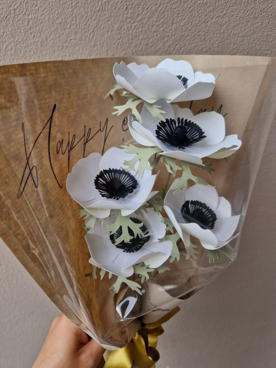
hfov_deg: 58.9
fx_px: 245
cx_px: 138
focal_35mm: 23
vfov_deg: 73.9
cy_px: 184
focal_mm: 5.4
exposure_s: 1/197
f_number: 1.8
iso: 50
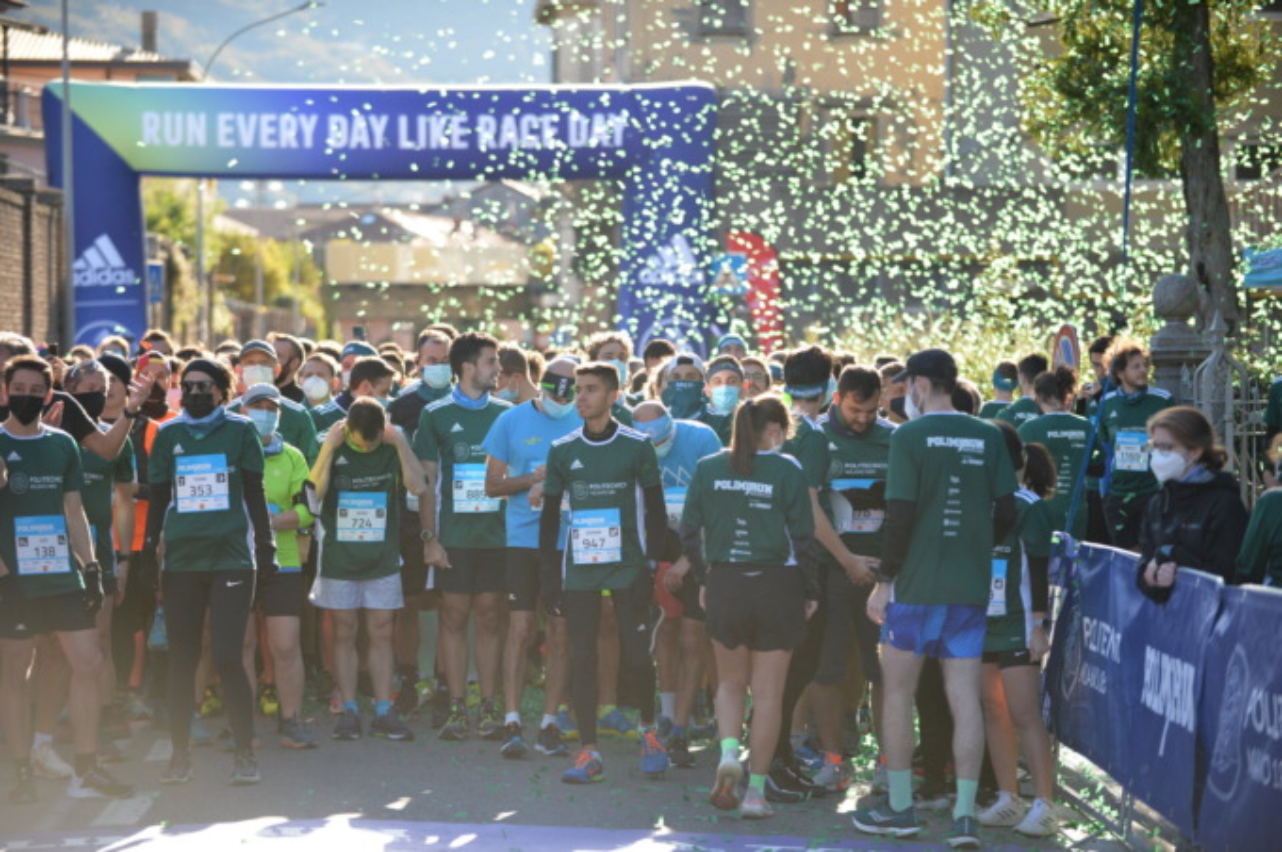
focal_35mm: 110
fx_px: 3913
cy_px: 426
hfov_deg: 18.6
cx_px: 641
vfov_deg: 12.4
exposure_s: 1/1250
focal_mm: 110
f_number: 2.8
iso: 400
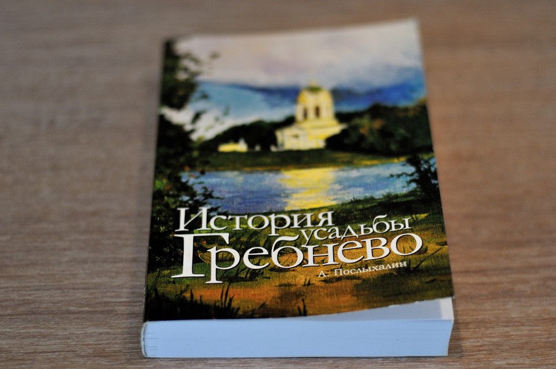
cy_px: 194
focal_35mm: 80
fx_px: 1234
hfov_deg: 25.4
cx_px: 280
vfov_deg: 17.0
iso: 500
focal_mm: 50
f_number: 2
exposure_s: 1/125
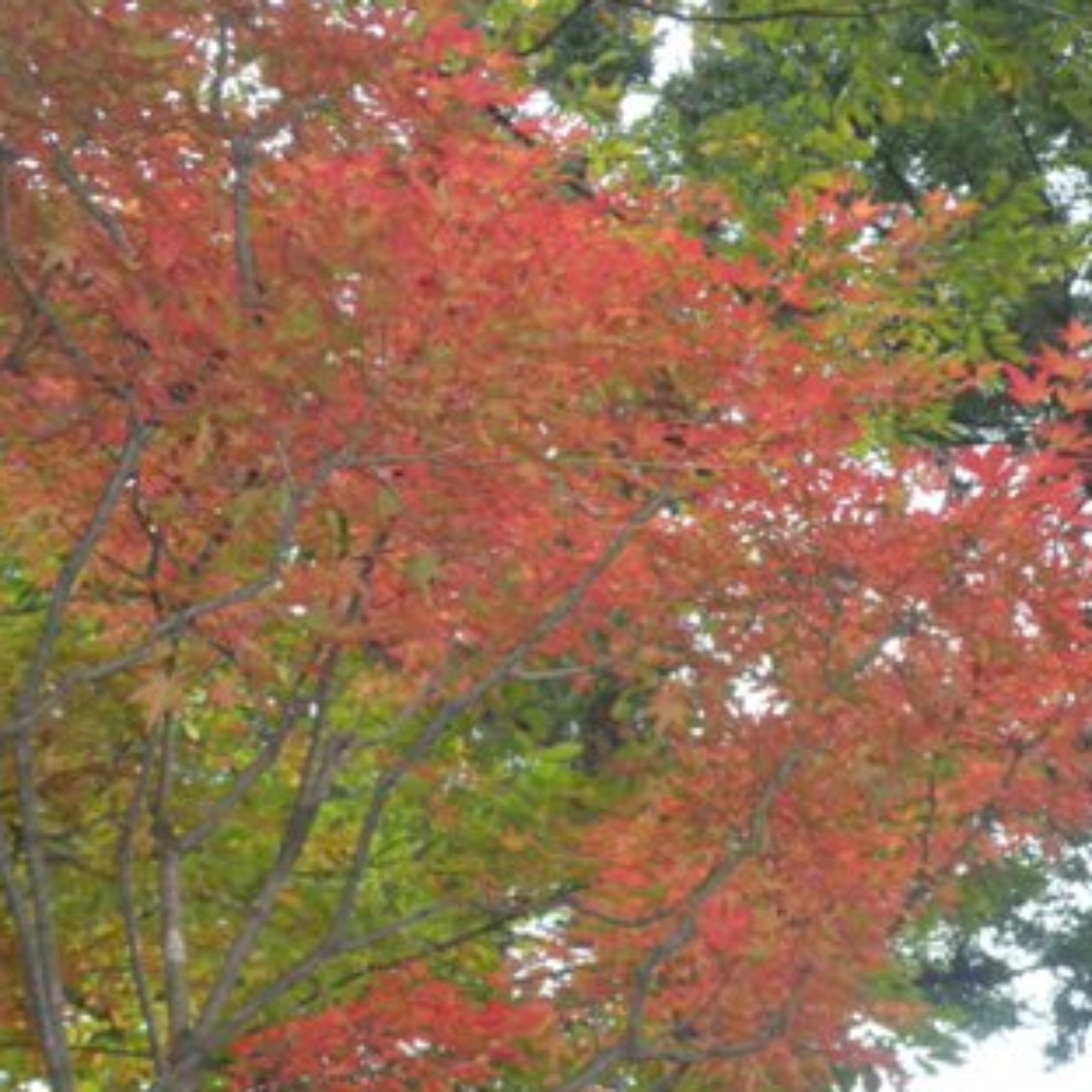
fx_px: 2534
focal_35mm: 71
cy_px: 497
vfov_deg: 24.3
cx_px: 467
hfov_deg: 24.3
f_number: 3.4
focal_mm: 8.3
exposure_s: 1/60
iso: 250
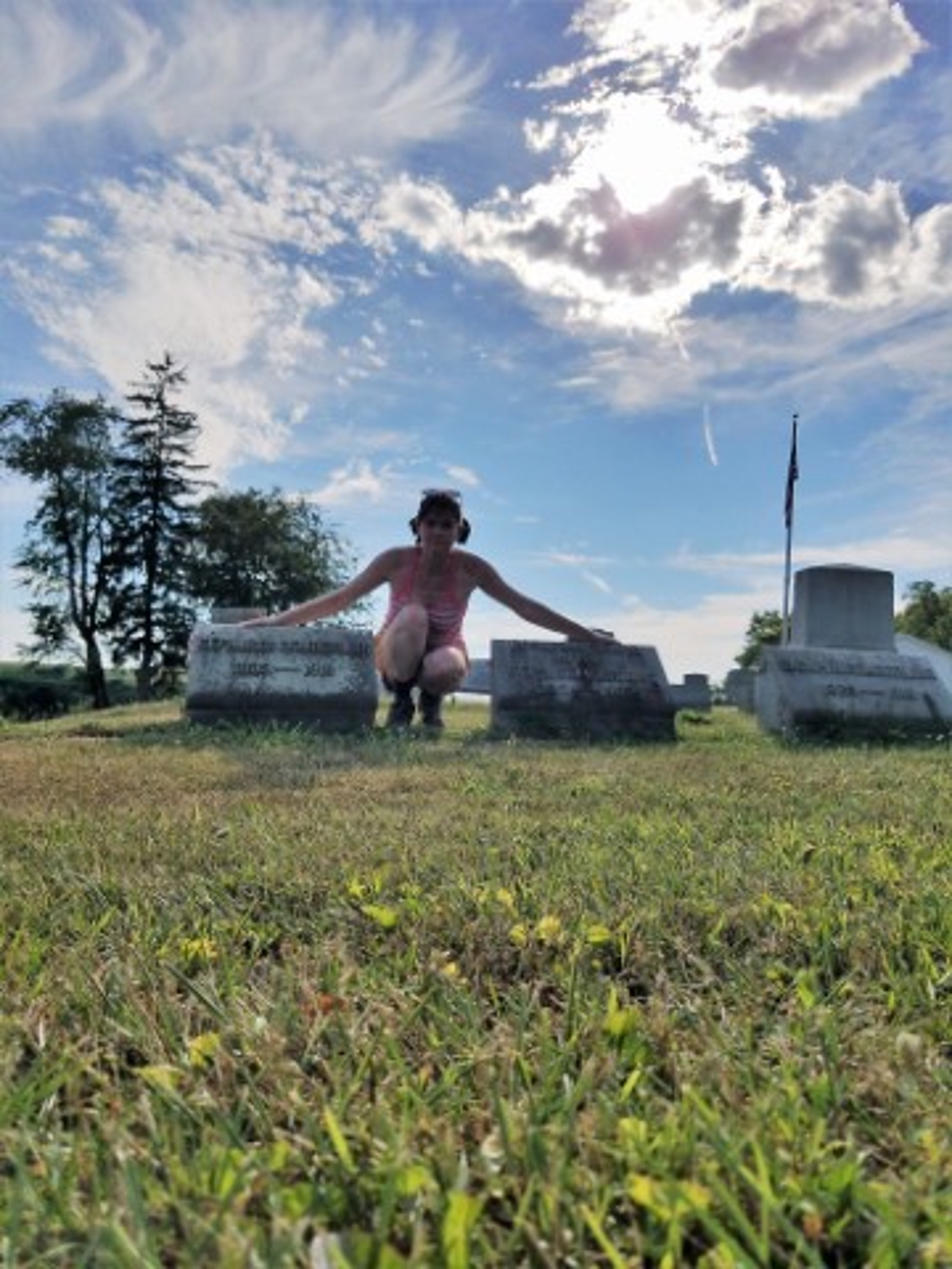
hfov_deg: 53.1
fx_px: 953
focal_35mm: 26
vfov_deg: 67.3
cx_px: 476
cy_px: 634
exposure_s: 1/17472
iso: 50
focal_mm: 4.2
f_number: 1.7
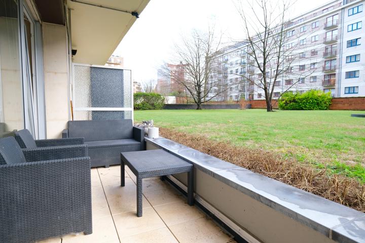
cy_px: 122
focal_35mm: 21
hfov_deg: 81.2
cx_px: 182
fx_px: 213
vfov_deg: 59.5
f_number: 4.5
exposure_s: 1/85
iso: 320
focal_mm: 13.8
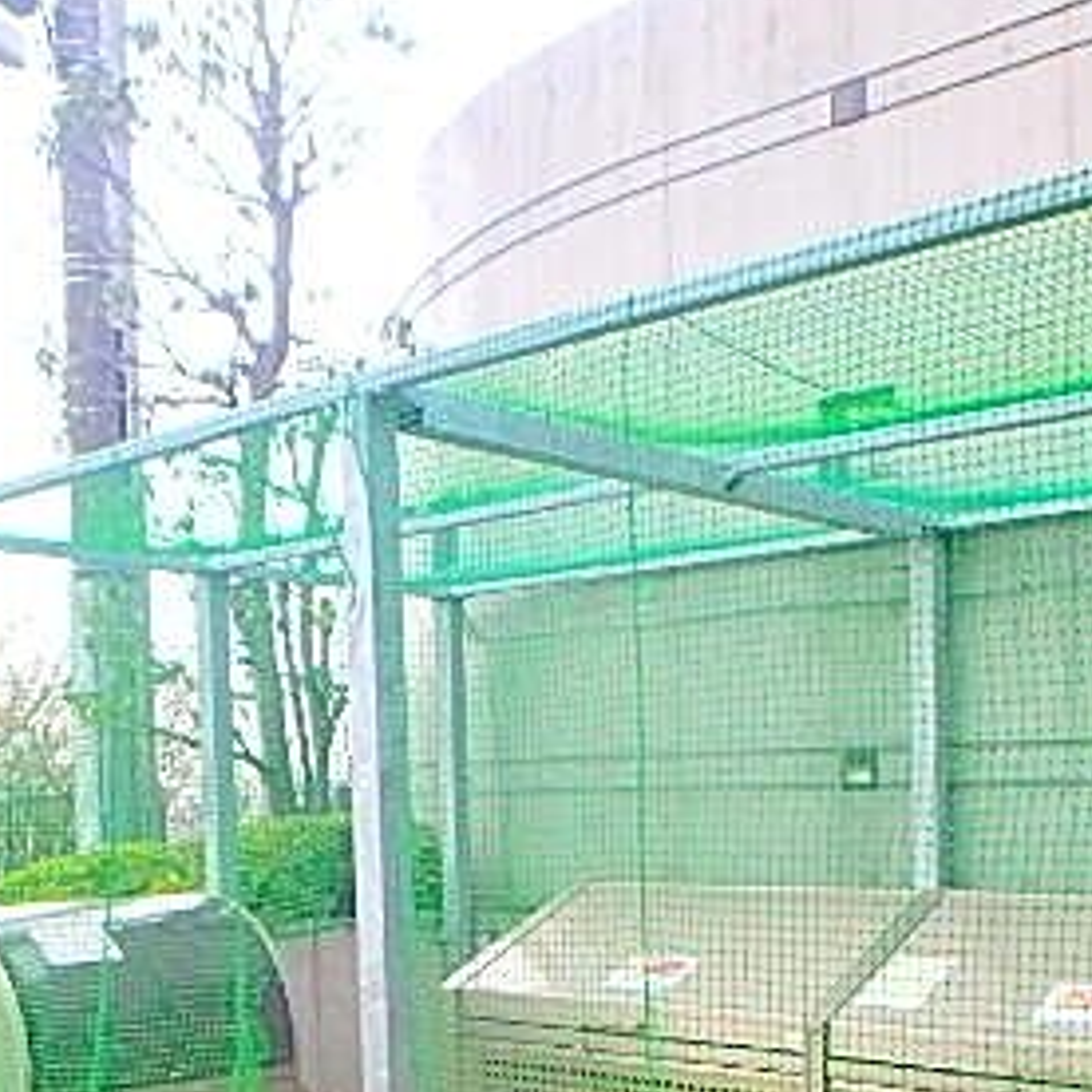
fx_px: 1535
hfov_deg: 39.1
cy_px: 918
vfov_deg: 37.4
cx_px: 637
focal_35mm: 43
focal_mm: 3.7
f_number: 3.5
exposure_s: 1/40
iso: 200
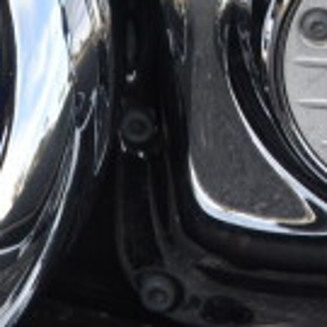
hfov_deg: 5.5
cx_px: 499
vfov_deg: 5.3
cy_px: -552
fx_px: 3399
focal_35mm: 318
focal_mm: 28
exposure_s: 1/125
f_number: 5.6
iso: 100
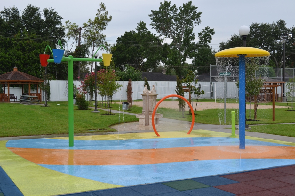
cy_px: 98
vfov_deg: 28.1
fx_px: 393
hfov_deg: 41.1
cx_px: 148
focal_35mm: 48
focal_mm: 32
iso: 100
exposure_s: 1/200
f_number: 7.1
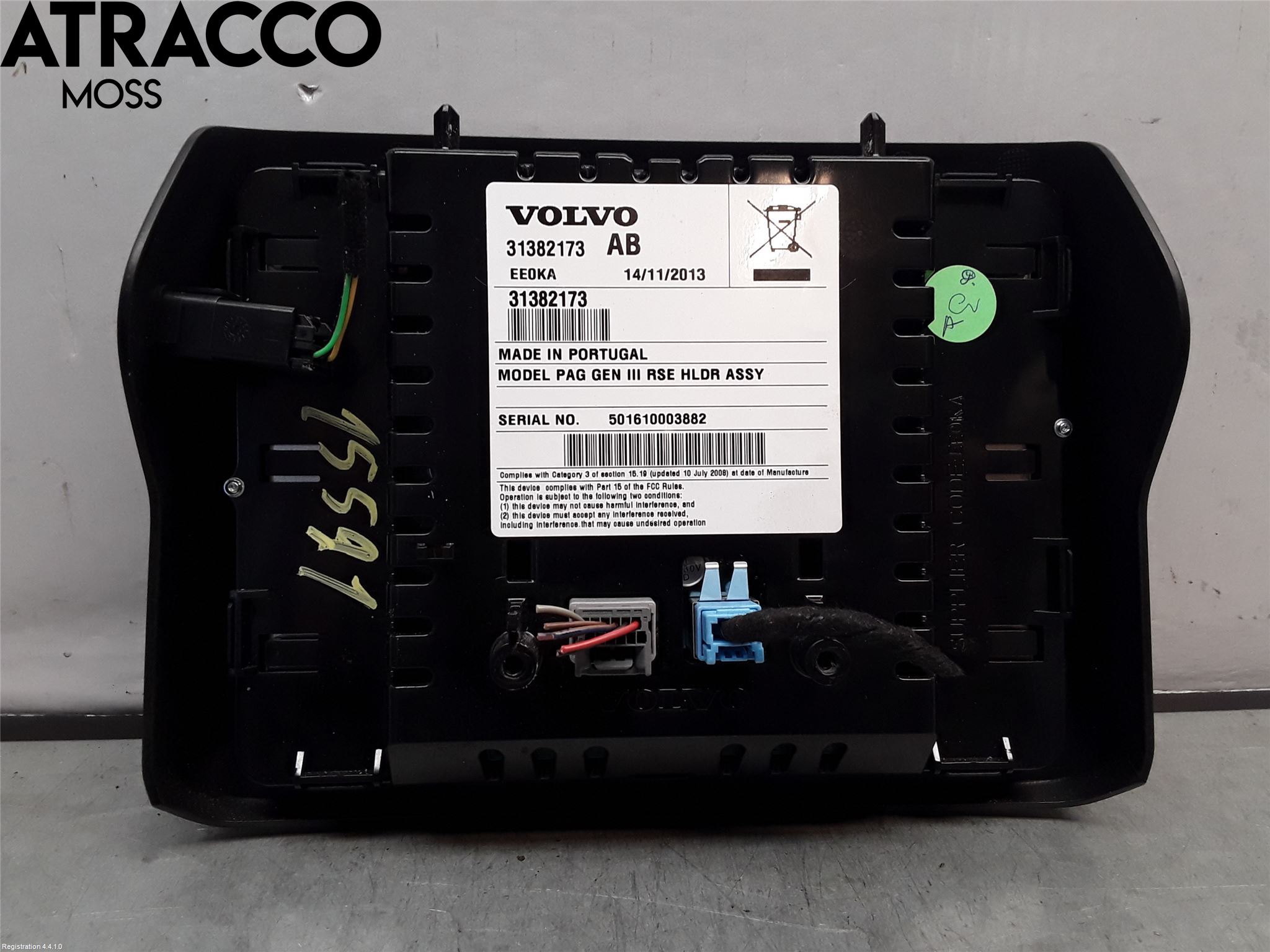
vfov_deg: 49.7
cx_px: 635
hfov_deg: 63.4
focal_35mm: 28
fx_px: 1027
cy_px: 476
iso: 64
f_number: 1.9
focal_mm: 2.91
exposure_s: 1/100
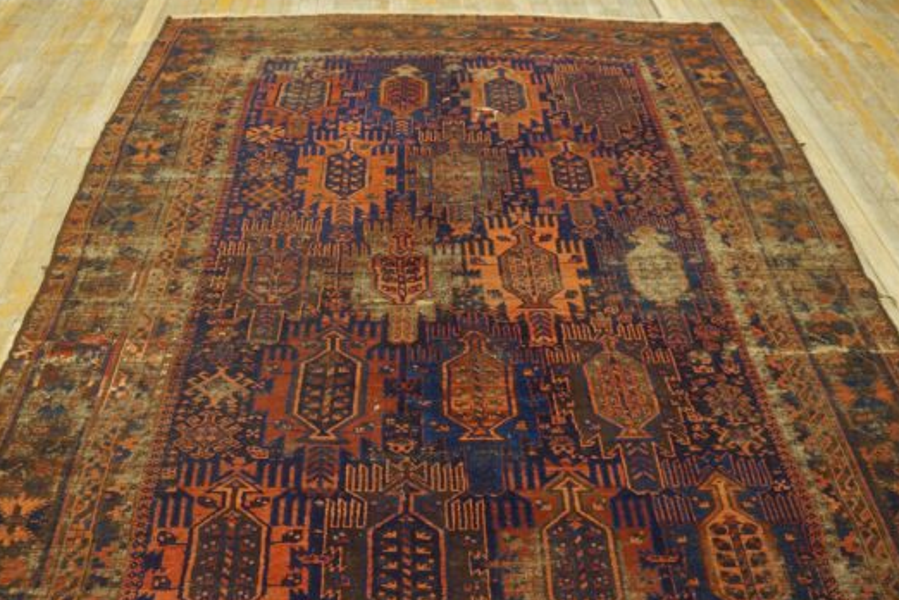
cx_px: 401
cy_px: 316
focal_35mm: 31
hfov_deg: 60.1
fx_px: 774
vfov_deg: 42.3
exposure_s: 1/60
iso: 1600
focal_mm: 18
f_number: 4
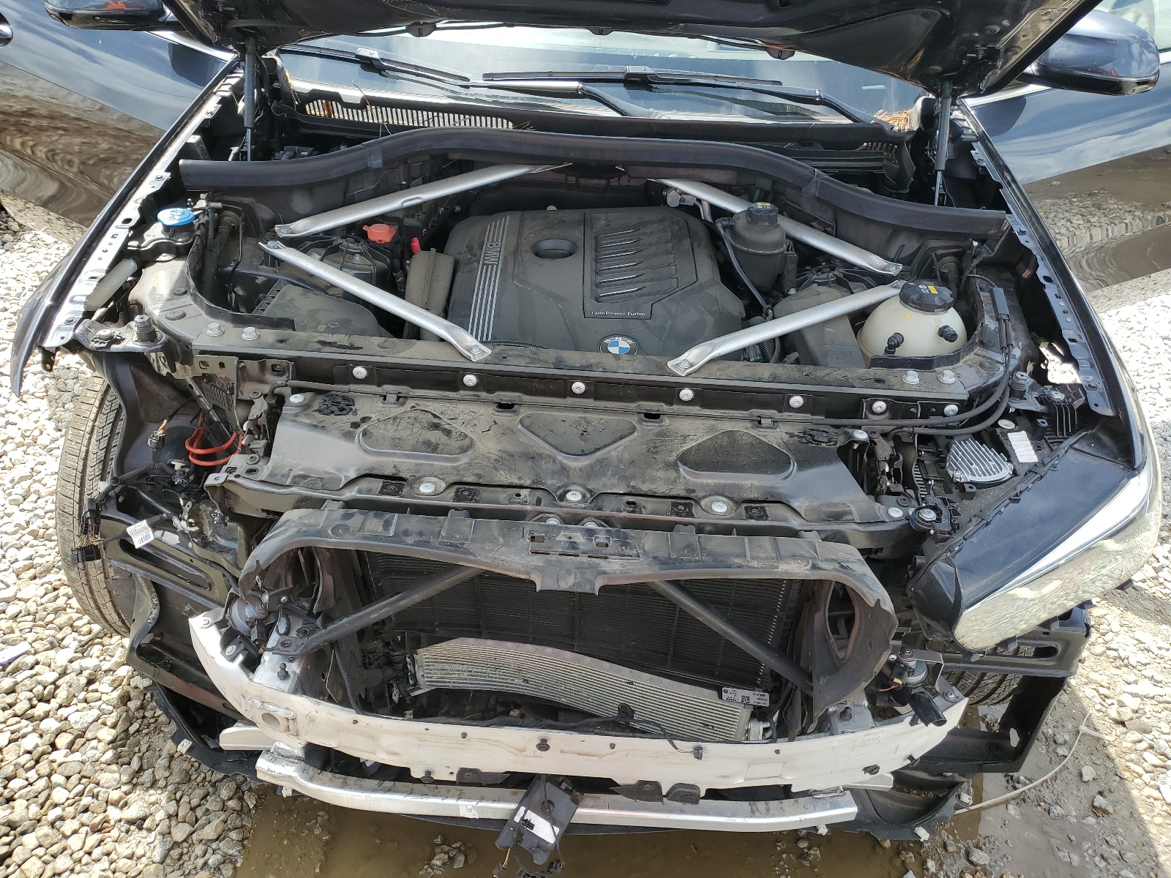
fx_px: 880
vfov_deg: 53.1
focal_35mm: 26
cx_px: 586
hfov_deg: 67.3
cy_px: 439
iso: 50
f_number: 1.5
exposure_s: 1/909
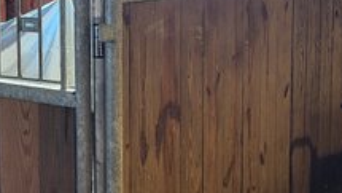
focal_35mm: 83
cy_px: 34
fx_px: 753
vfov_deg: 14.5
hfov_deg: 23.7
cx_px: -49
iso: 200
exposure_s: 1/40
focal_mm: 5.4
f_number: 1.8
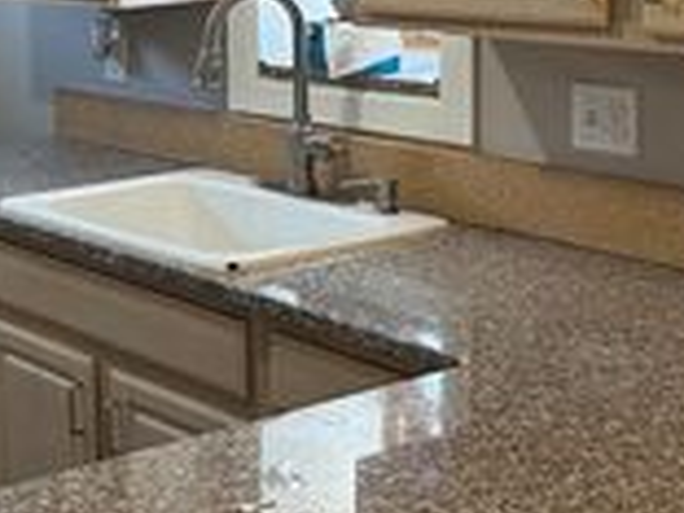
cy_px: 20
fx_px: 1521
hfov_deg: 22.8
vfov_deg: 18.7
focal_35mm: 77
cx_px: -189
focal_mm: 6.86
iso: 200
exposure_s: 1/60
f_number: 1.78
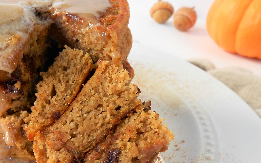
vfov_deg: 31.1
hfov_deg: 47.0
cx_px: 77
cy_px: 105
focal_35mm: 41
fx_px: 292
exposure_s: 1/30
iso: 125
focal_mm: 4.6
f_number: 3.5
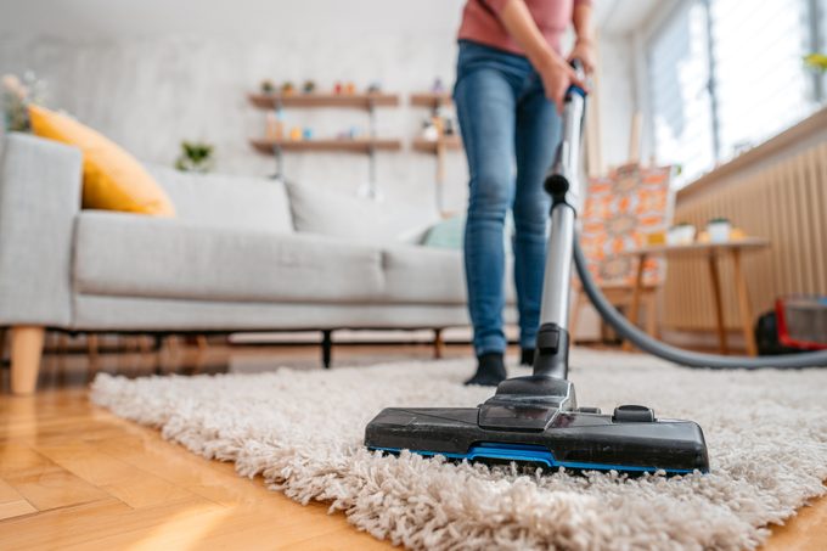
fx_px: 551
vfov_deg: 53.1
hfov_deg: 73.8
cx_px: 414
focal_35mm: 24
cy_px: 276
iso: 100
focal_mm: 24
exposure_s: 1/500
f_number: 2.8
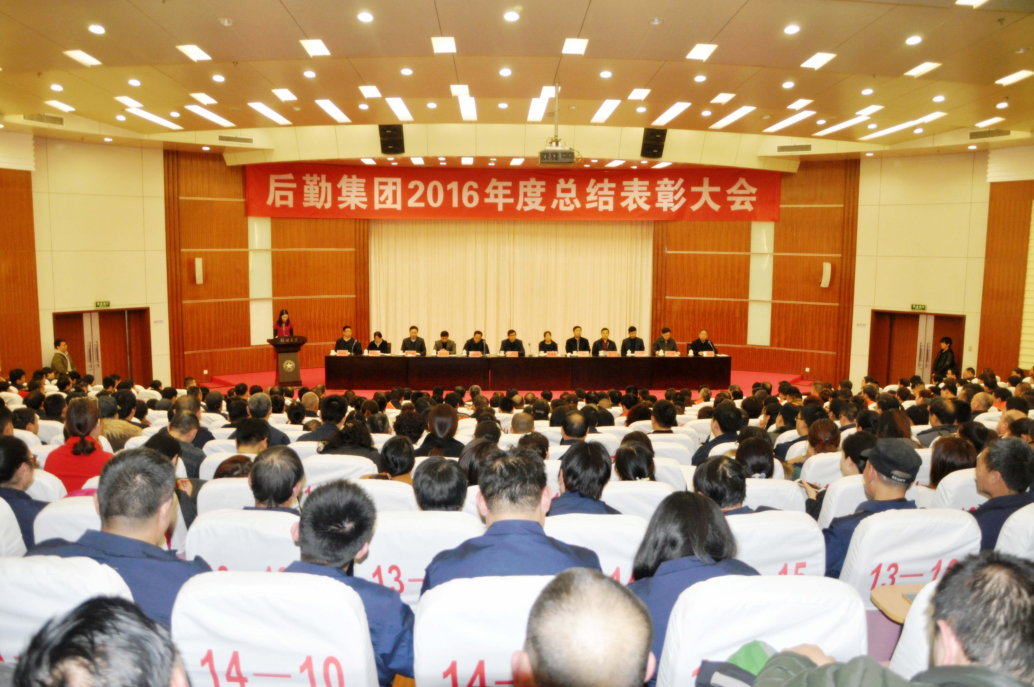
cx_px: 517
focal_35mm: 27
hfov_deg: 67.4
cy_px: 344
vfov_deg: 47.8
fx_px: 775
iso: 800
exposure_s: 1/60
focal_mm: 18
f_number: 3.5
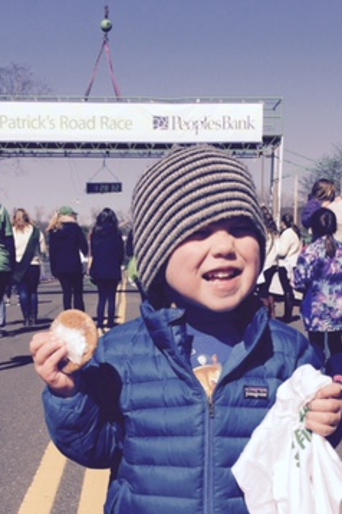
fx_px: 769
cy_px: 399
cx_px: 172
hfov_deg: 25.1
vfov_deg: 35.9
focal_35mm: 54
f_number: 2.2
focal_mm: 4.15
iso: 32
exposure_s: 1/3597
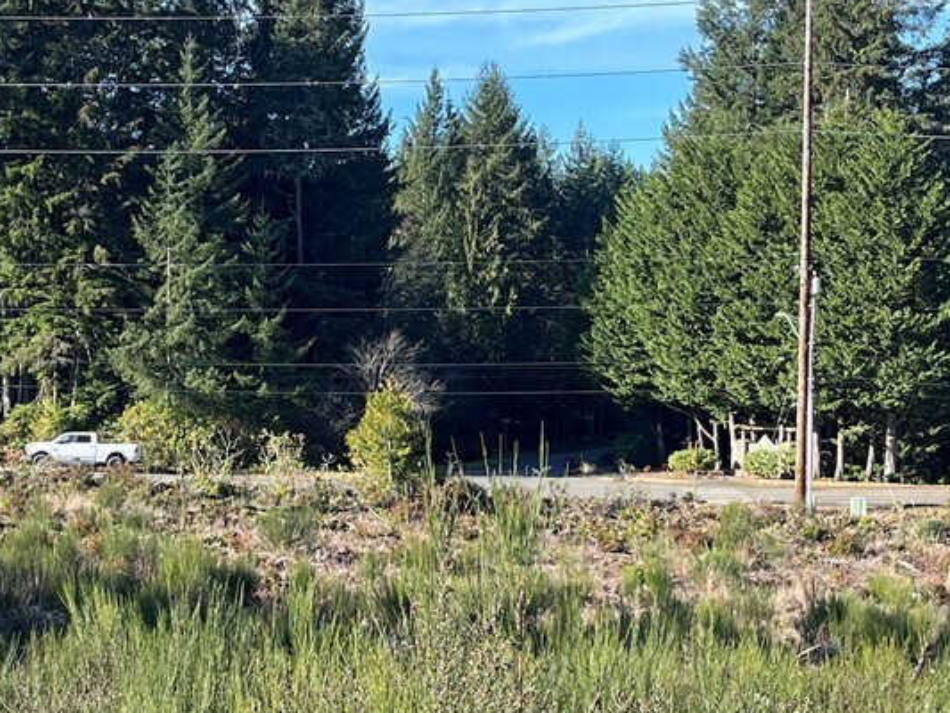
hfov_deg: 24.9
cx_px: 337
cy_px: 392
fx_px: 2141
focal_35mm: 78
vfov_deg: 18.9
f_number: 1.6
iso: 50
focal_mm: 5.1
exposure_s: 1/1422
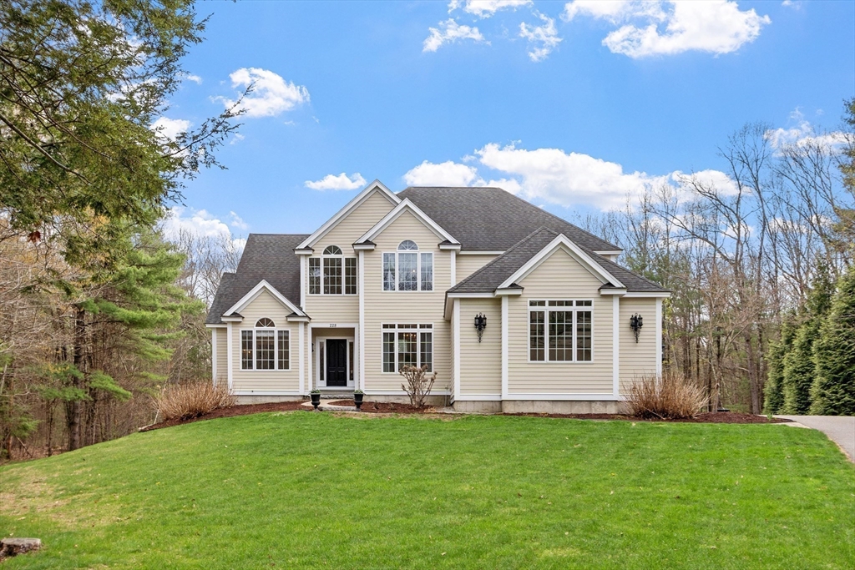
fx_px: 784
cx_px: 428
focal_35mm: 33
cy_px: 285
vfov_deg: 40.0
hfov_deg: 57.2
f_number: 8
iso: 100
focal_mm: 22
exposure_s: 1/125
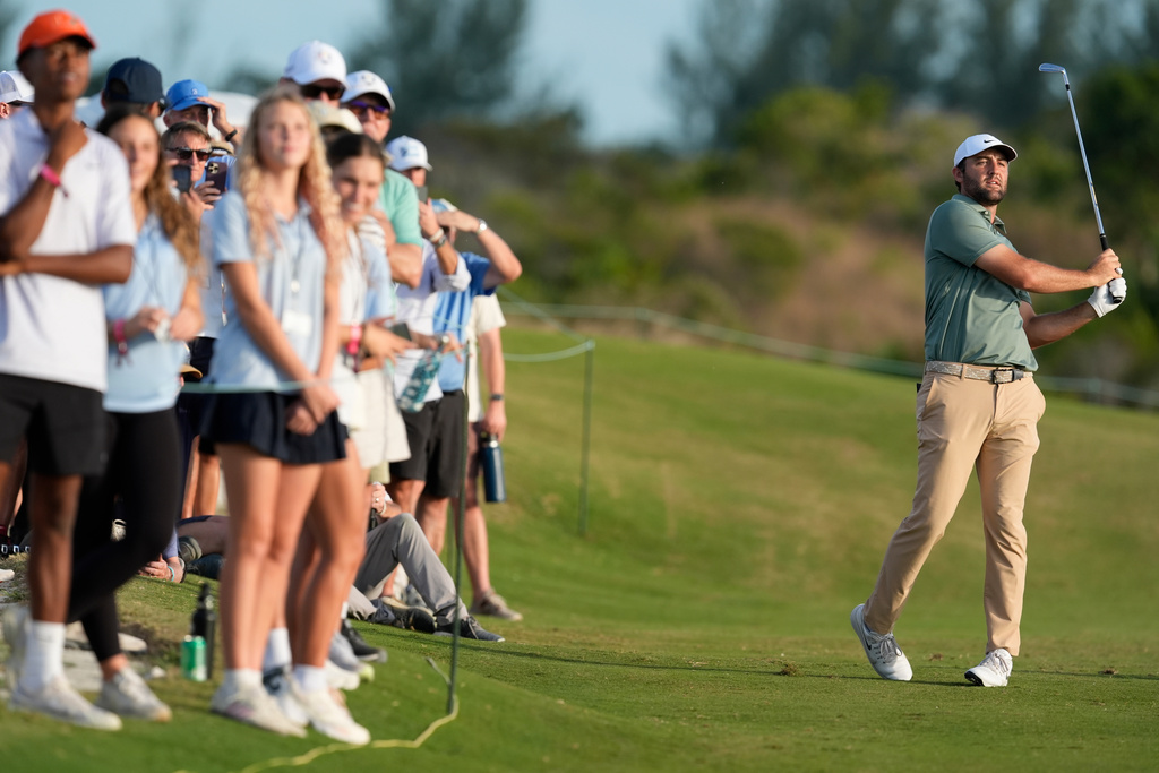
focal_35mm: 600
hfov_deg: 3.4
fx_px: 19318
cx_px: 580
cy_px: 386
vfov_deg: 2.3
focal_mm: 600
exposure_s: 1/1250
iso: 500
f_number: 5.6
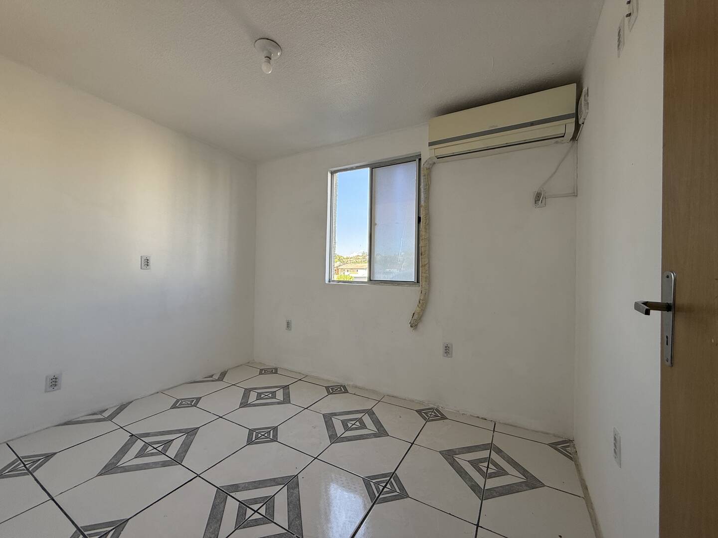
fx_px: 290
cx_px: 359
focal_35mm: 14
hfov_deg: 102.1
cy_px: 269
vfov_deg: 85.7
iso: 64
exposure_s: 1/132
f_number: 2.2
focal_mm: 2.22
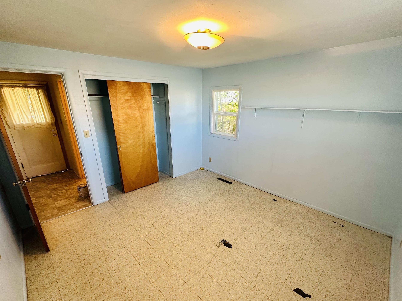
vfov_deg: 77.9
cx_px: 201
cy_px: 165
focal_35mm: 16
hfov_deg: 94.5
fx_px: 186
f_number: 2.2
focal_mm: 2.22
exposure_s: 1/60
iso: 160
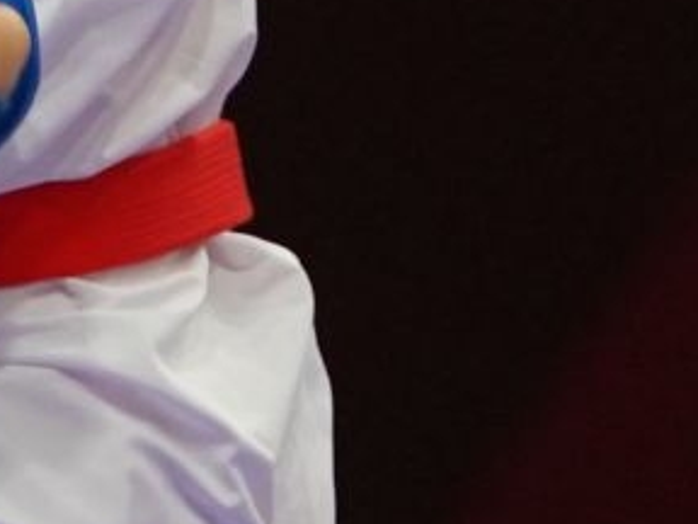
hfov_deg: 1.0
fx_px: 40167
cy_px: -560
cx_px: -490
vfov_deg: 0.7
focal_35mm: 1992
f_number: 4
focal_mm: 221
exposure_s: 1/1000
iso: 2500
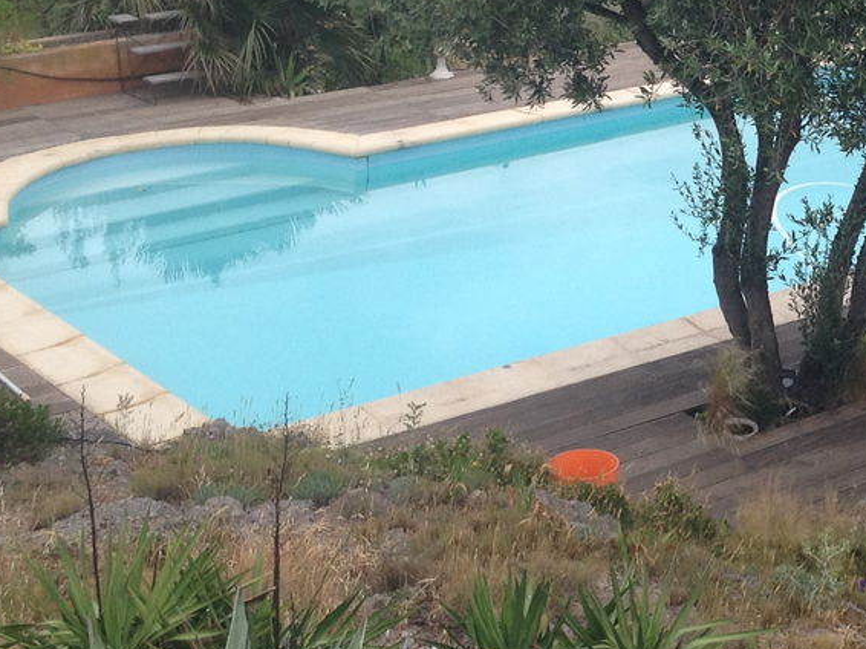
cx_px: 887
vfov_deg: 14.9
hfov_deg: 19.2
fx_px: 2476
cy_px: 191
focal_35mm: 99
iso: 50
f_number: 2.4
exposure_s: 1/563
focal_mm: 4.28
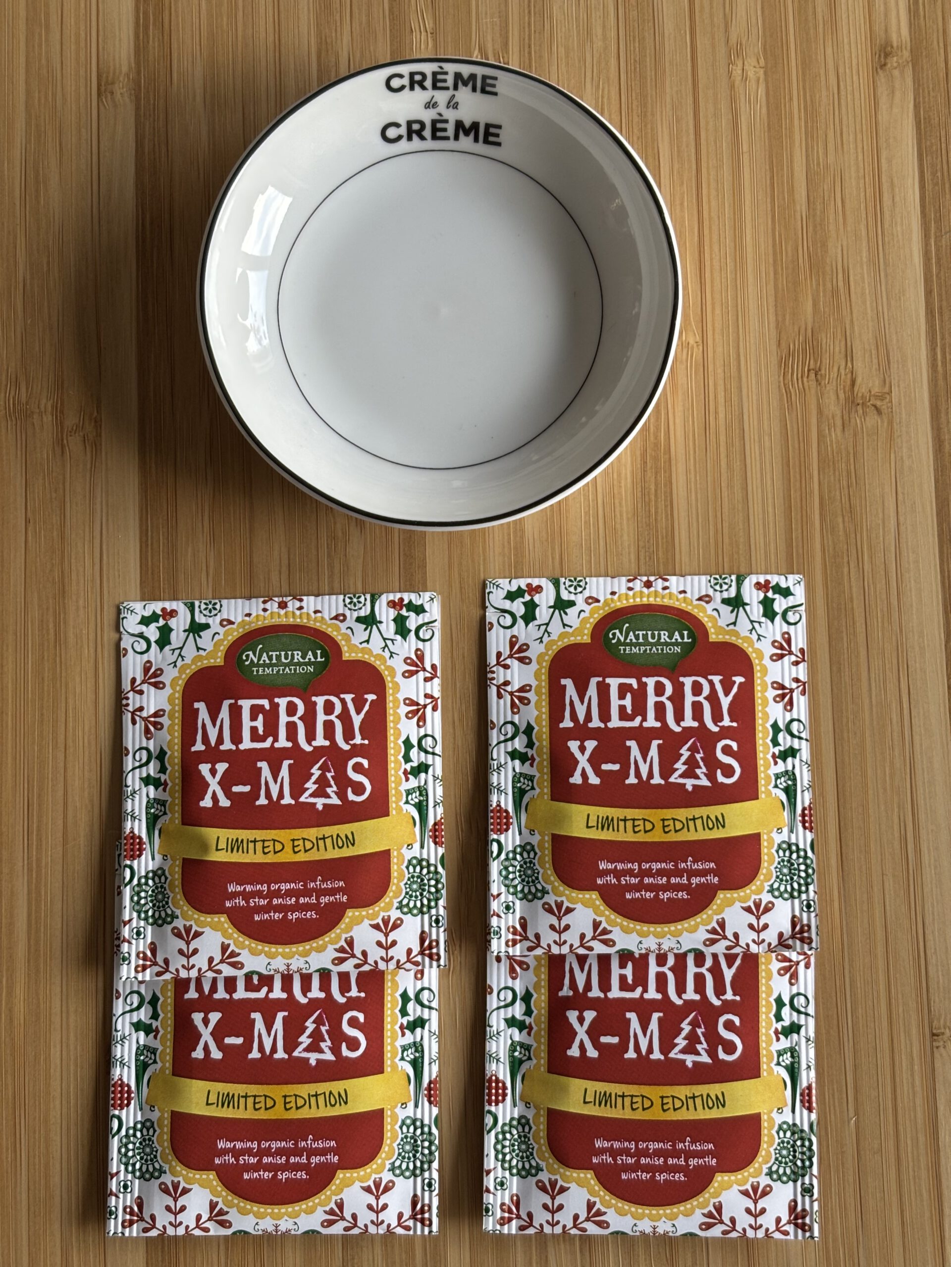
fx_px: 1905
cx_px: 476
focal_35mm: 52
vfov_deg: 36.8
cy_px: 634
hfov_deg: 28.0
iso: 50
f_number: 1.6
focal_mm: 5.96
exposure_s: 1/79
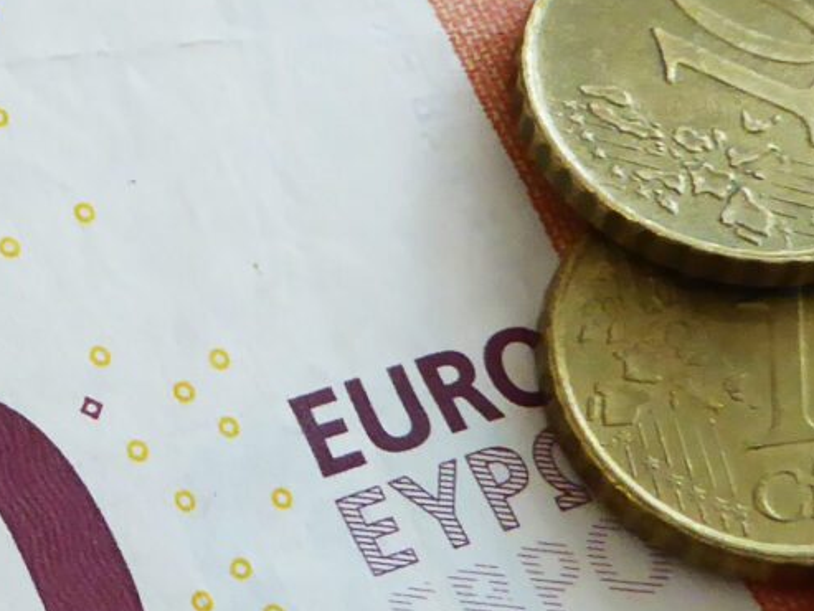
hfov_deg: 11.7
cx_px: -154
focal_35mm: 166
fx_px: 3904
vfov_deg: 8.9
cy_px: 193
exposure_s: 1/60
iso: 250
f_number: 3.5
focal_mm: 5.4
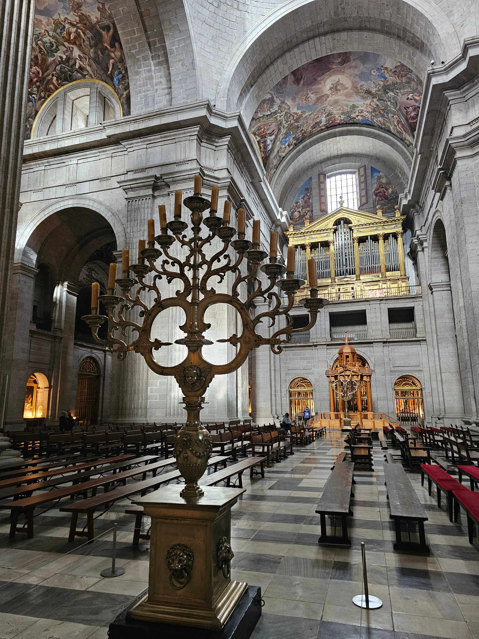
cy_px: 320
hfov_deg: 58.9
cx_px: 240
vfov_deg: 73.9
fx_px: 424
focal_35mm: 23
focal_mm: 6.3
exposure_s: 1/60
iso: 640
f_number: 1.7
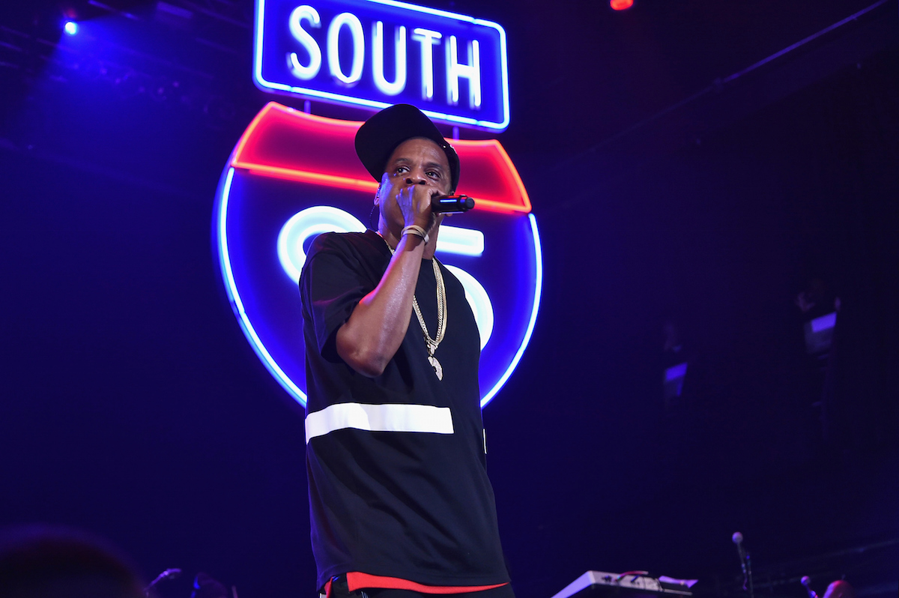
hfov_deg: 38.2
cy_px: 299
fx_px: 1297
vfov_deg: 25.9
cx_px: 450
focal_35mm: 52
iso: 3200
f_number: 4
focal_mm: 52
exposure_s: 1/200
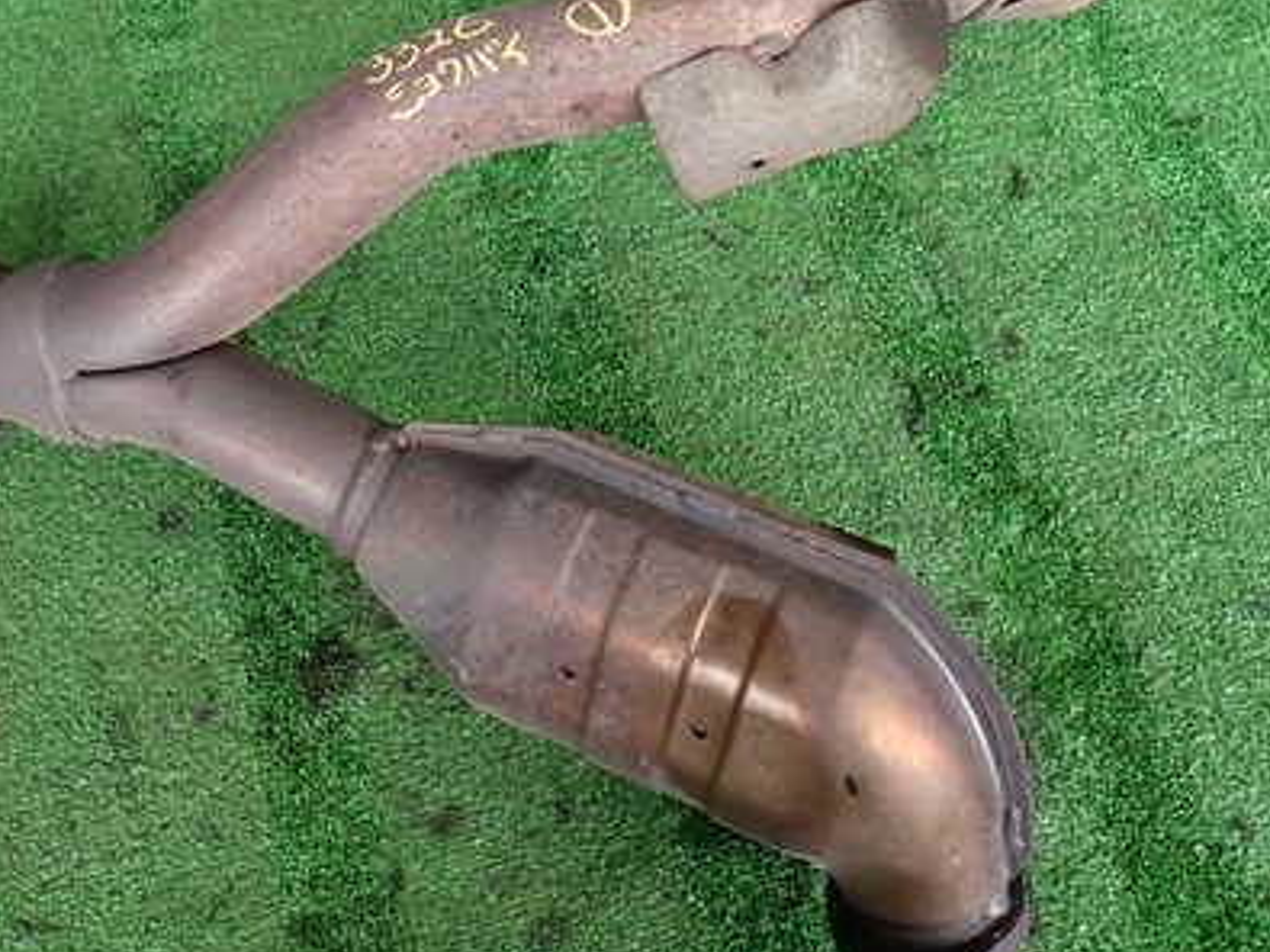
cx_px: 540
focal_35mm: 38
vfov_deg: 37.6
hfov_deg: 48.8
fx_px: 1394
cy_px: 383
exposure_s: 1/80
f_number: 2
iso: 100
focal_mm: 4.5
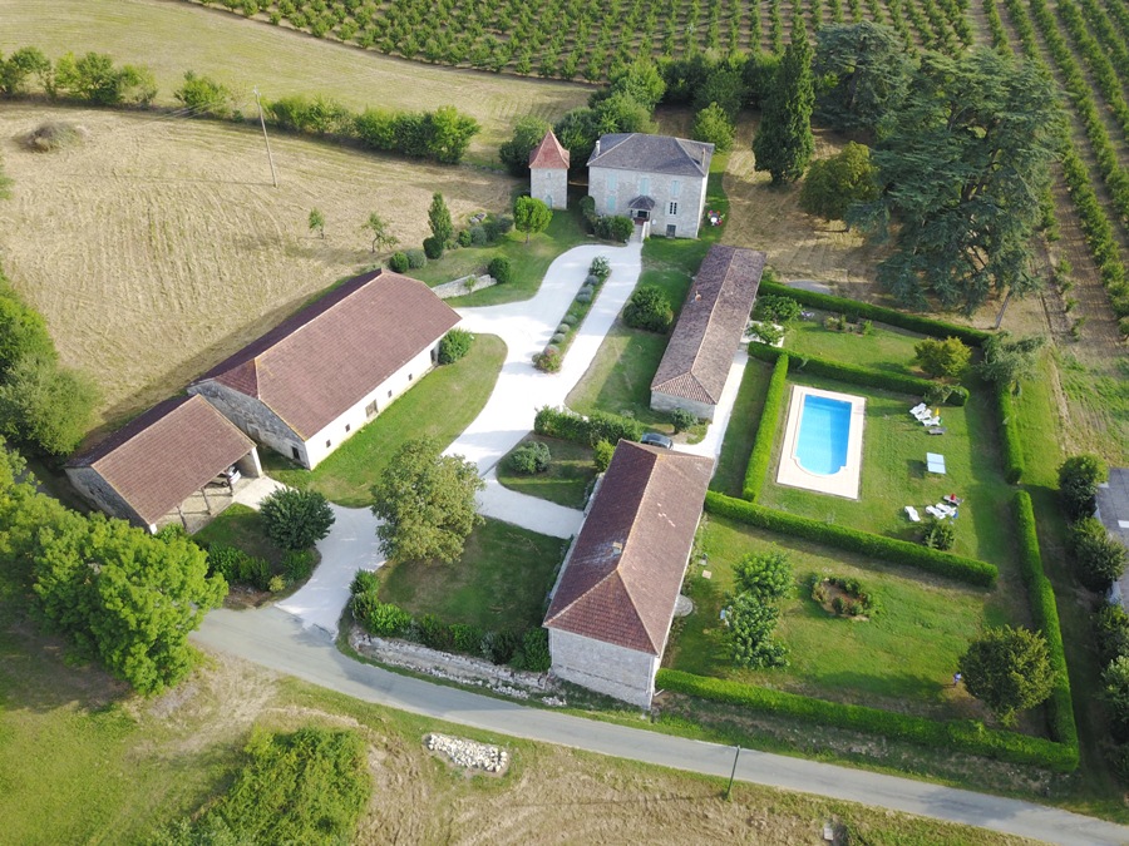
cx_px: 564
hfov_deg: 67.3
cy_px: 423
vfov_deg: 53.1
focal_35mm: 26
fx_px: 848
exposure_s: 1/295
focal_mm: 4.73
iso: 100
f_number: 2.2
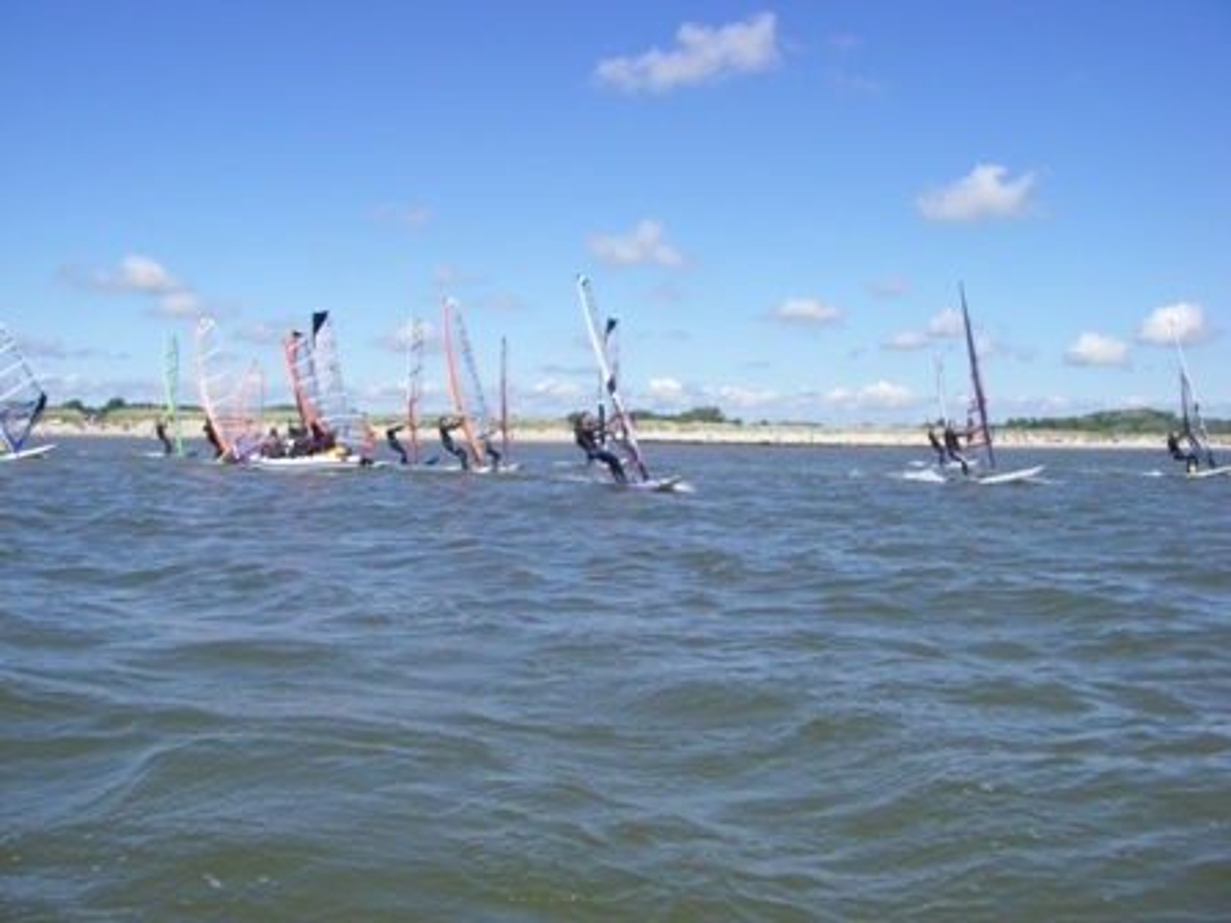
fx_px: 1351
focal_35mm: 38
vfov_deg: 37.7
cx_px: 616
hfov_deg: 49.0
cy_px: 462
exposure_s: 1/250
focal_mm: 6.3
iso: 64
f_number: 6.6
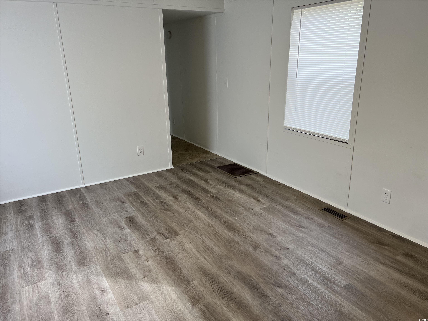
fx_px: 321
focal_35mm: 26
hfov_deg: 67.3
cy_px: 160
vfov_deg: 53.1
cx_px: 214
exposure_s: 1/120
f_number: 1.5
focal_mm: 5.7
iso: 50
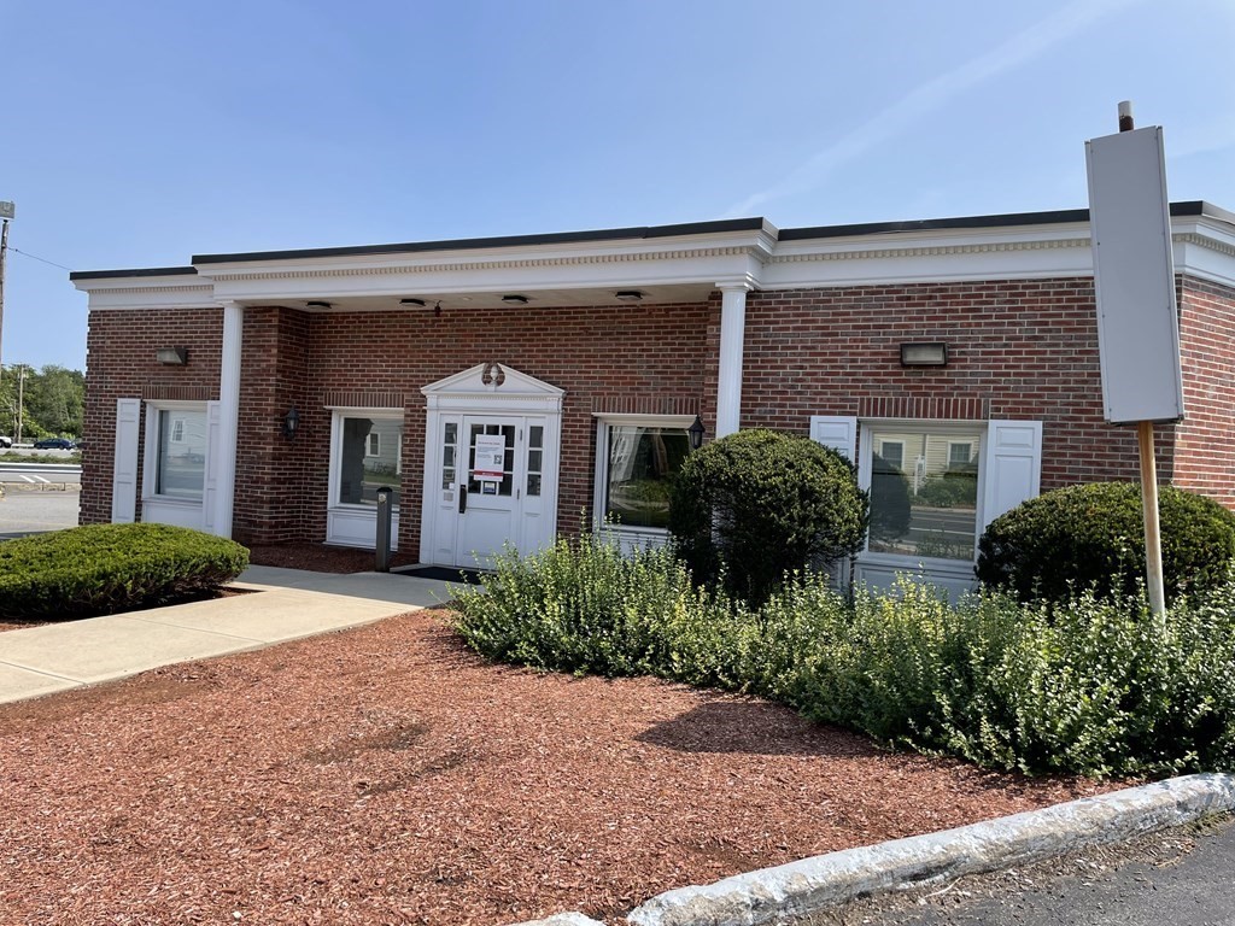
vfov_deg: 53.1
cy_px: 463
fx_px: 928
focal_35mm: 26
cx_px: 618
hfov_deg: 67.3
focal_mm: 4.2
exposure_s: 1/2747
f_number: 1.6
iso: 32
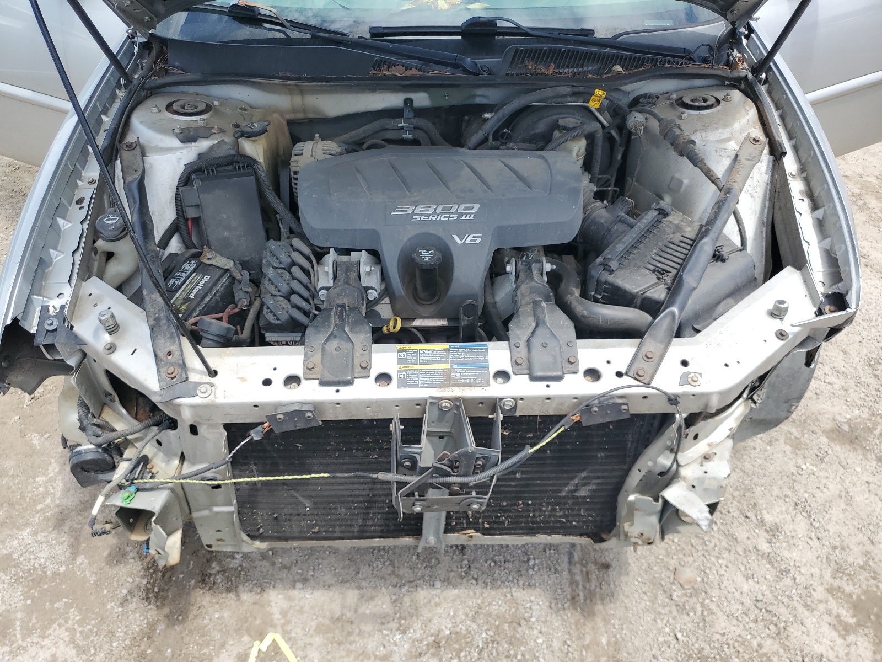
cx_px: 441
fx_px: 662
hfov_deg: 67.3
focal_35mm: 26
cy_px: 331
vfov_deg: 53.1
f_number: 1.5
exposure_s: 1/1429
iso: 50
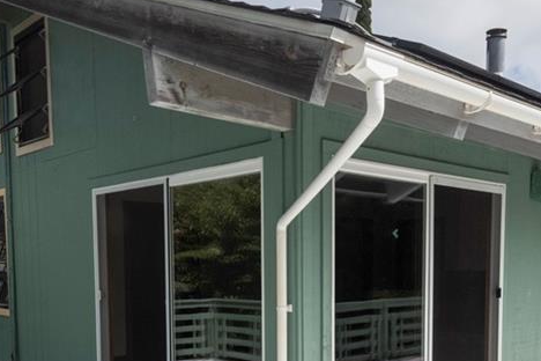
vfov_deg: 31.1
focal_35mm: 41
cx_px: 281
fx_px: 616
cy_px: 329
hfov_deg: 47.4
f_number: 10
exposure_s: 1/500
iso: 400
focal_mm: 8
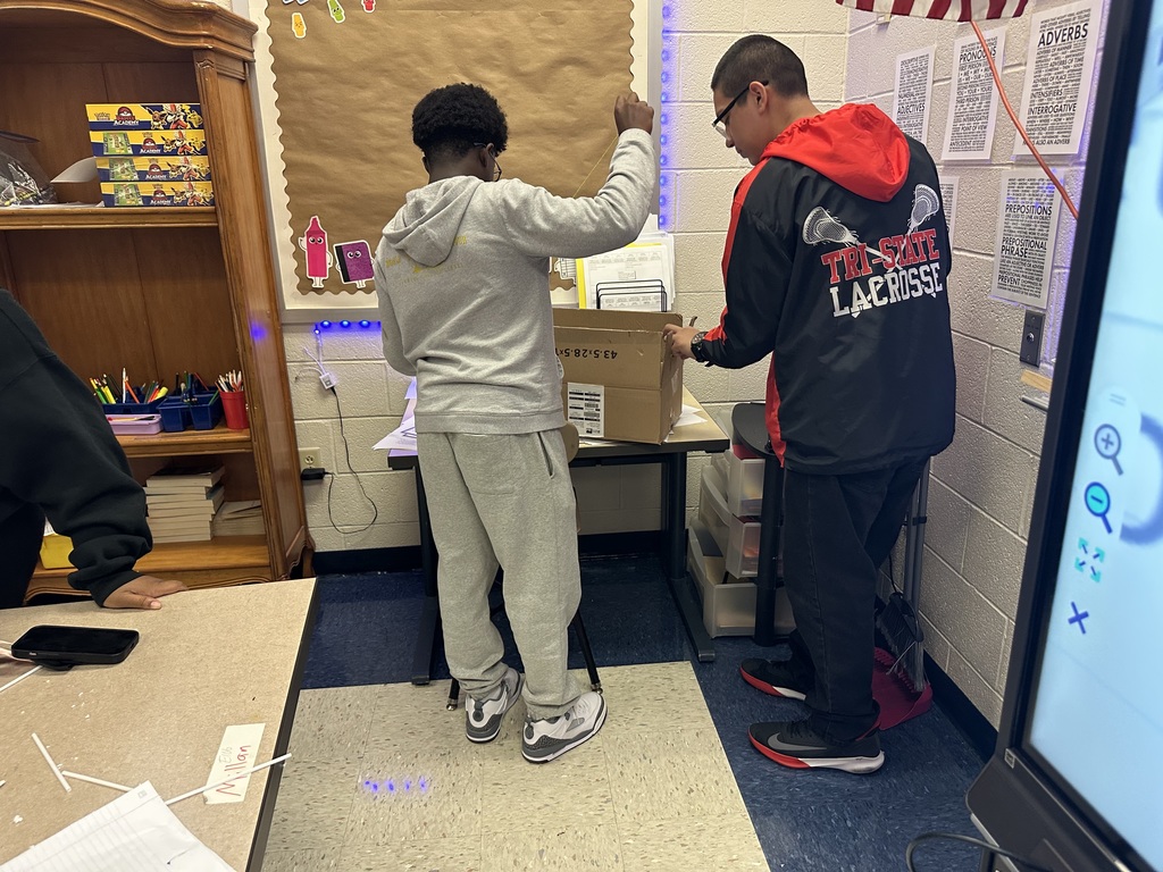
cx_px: 582
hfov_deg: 71.6
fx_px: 806
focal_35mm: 24
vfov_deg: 56.8
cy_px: 436
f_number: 1.78
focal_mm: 6.86
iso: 250
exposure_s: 1/60
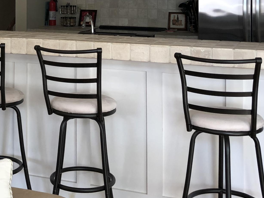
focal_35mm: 68
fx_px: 519
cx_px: 44
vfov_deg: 20.7
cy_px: -14
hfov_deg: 27.8
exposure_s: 1/30
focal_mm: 3.99
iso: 25
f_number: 1.8
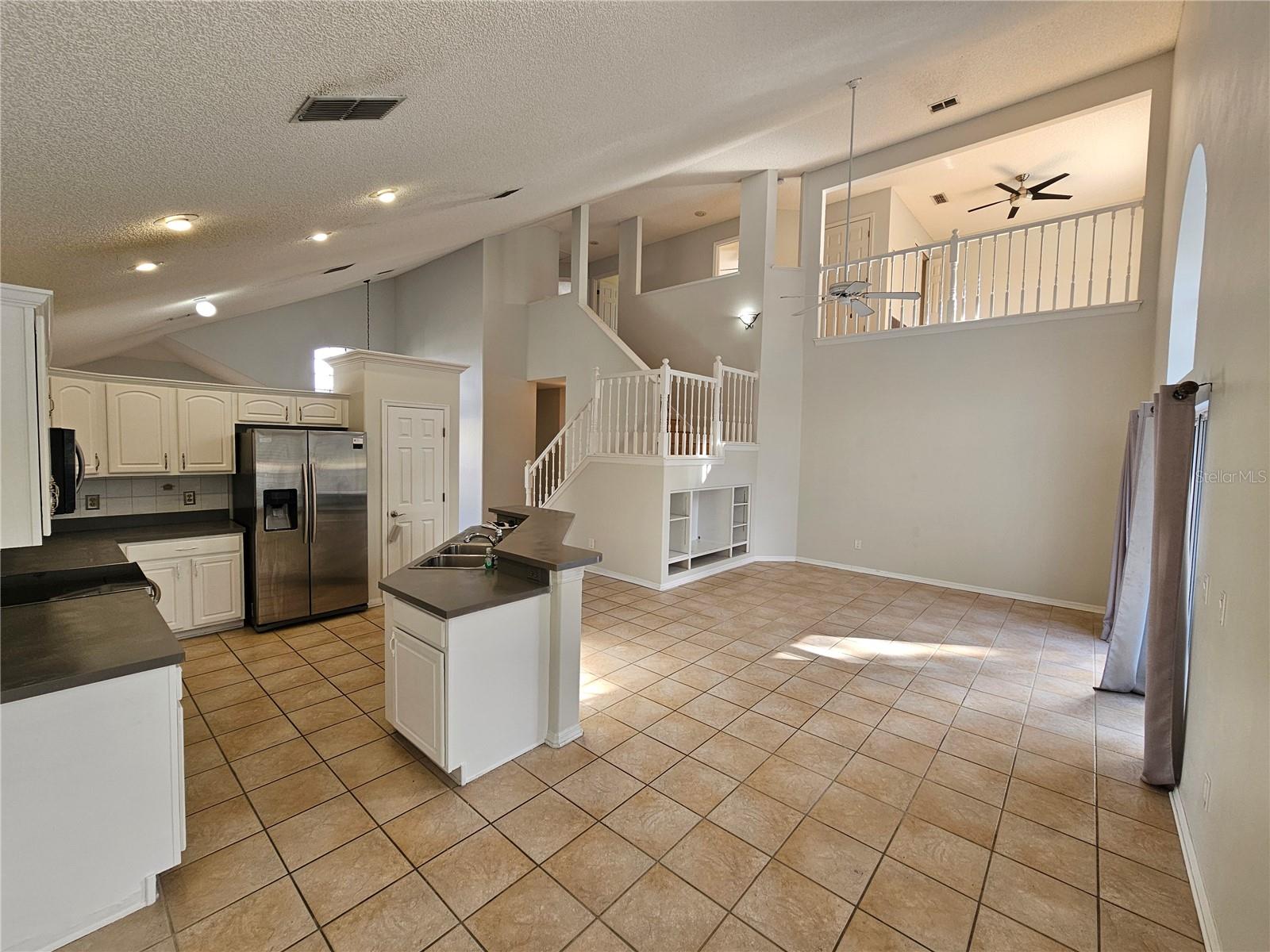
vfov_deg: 89.9
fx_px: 477
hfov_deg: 106.2
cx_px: 635
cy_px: 476
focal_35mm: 13
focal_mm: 2.2
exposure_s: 1/60
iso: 64
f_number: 2.2
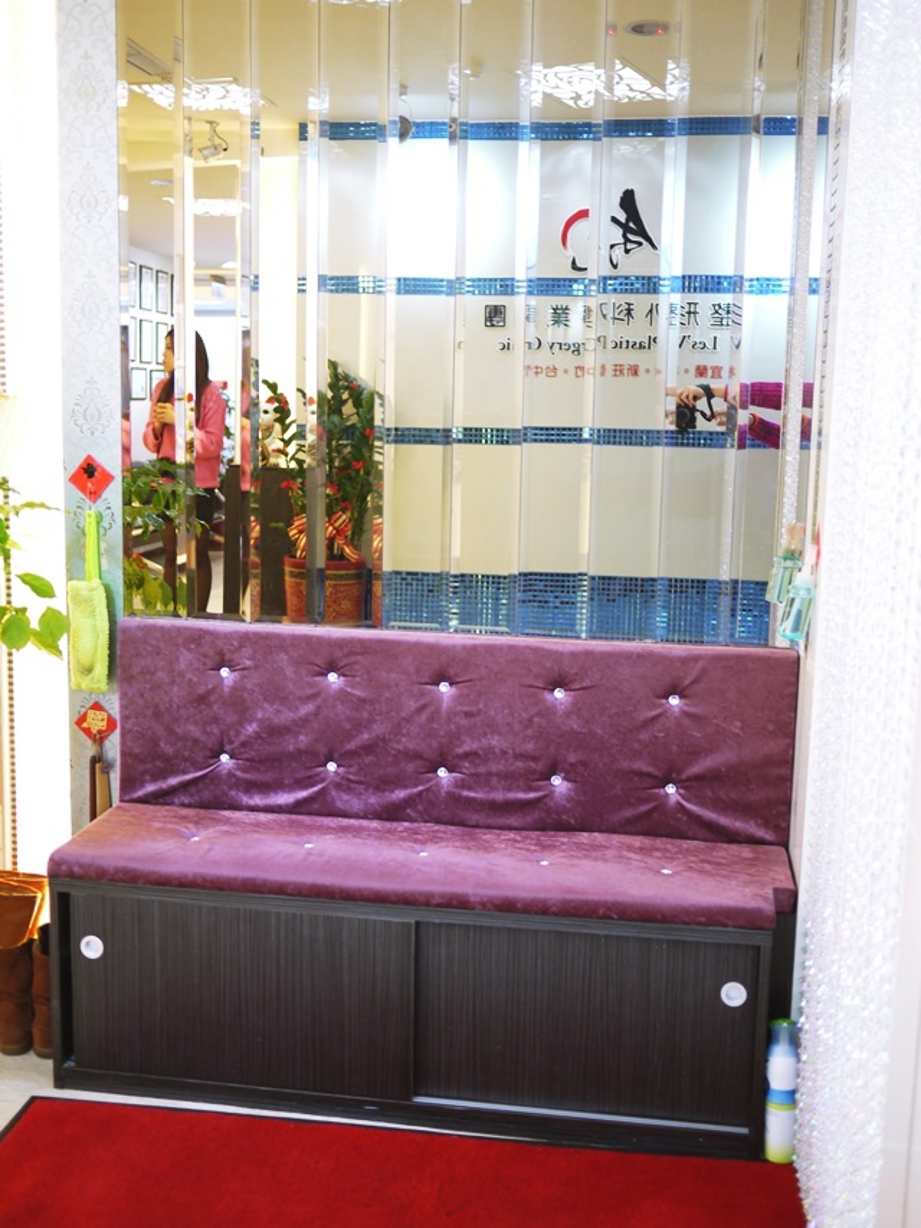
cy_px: 614
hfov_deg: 36.0
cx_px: 460
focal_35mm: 40
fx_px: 1419
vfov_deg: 46.8
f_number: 1.7
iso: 400
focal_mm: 20
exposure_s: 1/40
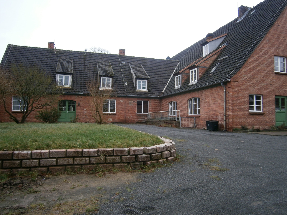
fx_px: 216
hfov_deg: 67.3
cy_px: 108
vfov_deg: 53.1
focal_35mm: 26
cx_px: 144
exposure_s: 1/40
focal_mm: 4.7
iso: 80
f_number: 2.8
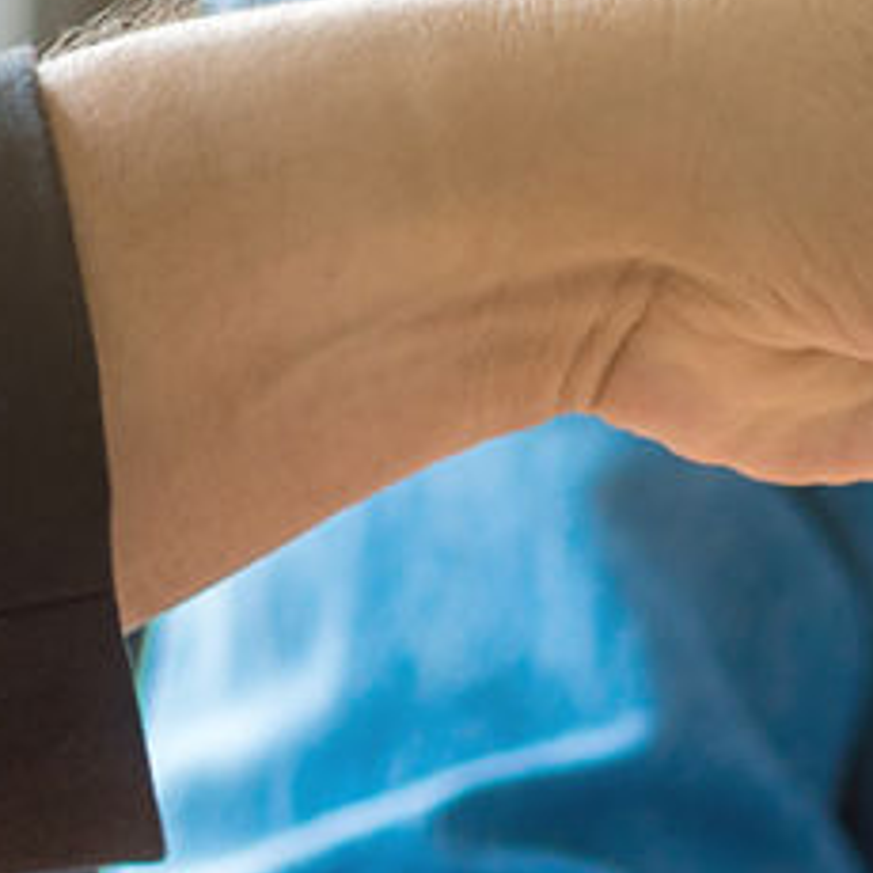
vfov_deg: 2.9
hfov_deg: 2.9
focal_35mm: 606
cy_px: 659
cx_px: 2361
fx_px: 17302
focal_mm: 85
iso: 100
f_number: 3.2
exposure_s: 1/100
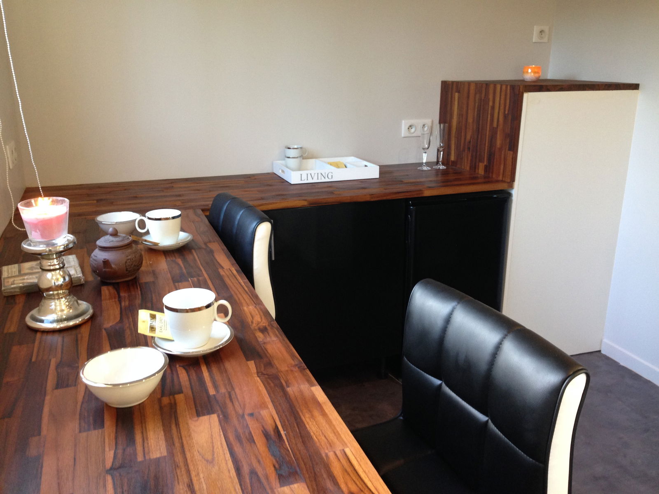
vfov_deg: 42.9
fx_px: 628
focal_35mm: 33
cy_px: 247
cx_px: 330
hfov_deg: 55.4
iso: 125
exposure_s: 1/20
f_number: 2.4
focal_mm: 4.12
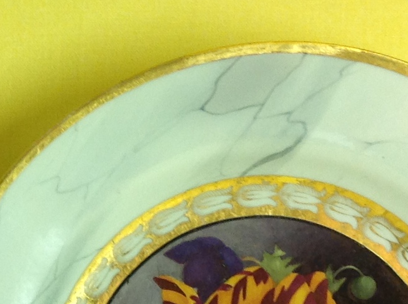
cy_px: 295
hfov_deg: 13.6
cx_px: -142
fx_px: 1635
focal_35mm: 139
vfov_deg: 10.6
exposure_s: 1/30
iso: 50
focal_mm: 4.28
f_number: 2.4
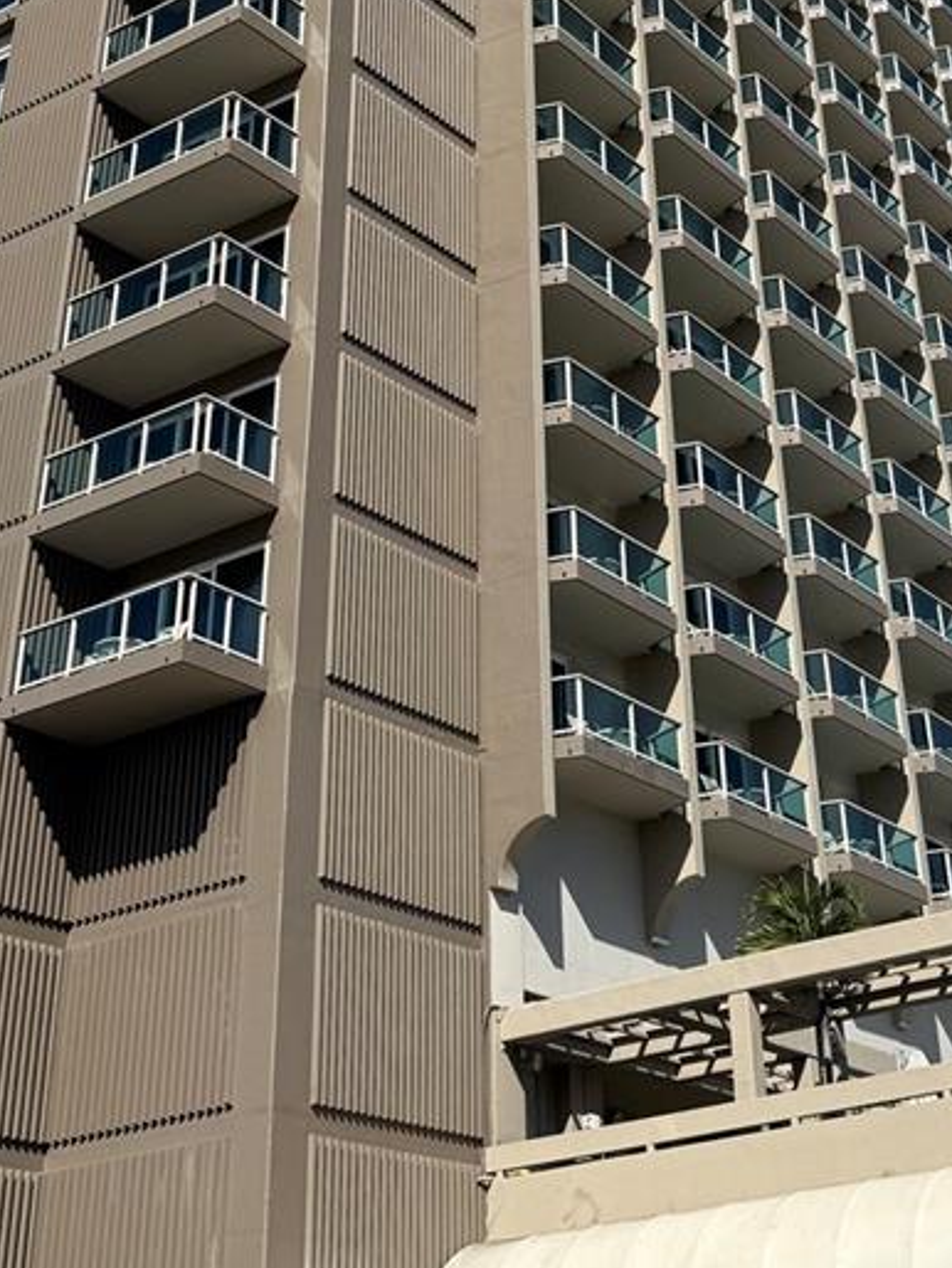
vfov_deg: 31.4
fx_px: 2052
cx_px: 624
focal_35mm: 56
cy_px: -35
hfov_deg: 26.0
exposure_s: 1/5714
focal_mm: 6.76
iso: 80
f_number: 1.78
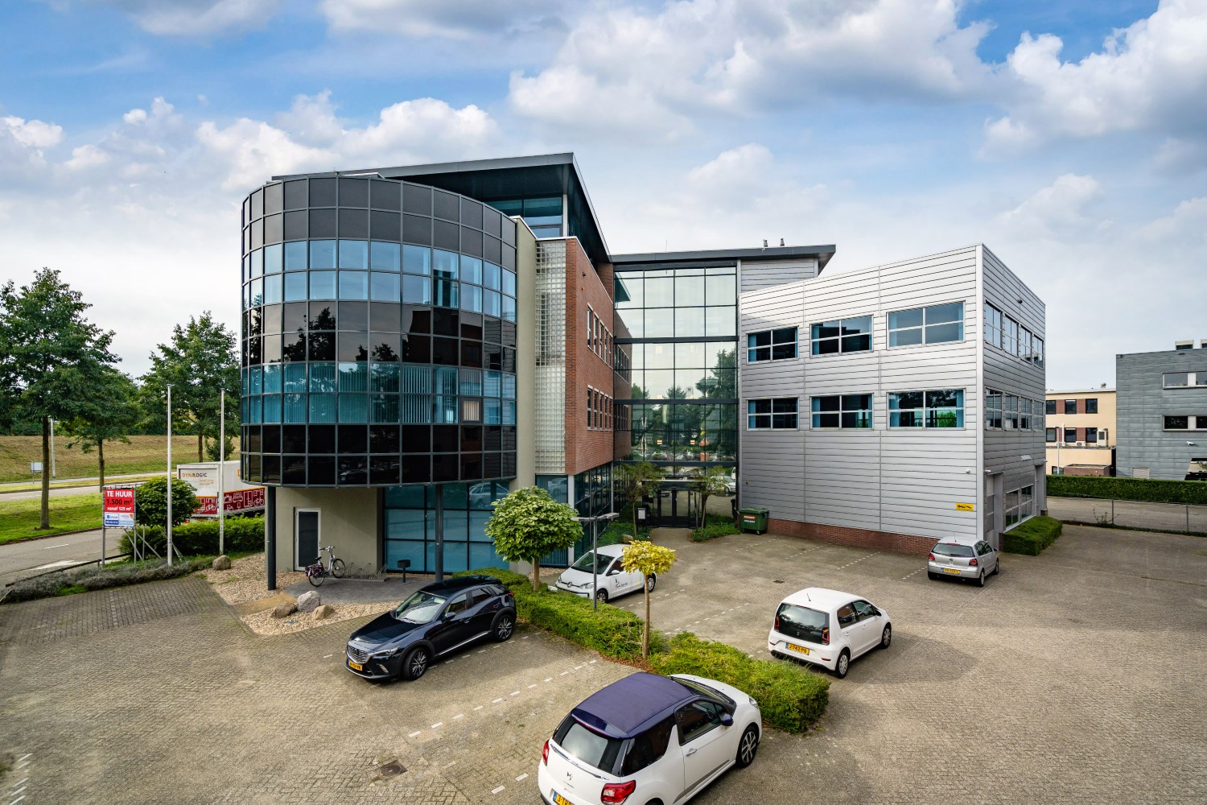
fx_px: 536
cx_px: 604
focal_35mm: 16
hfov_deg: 96.7
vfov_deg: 73.7
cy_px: 402
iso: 200
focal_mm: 16
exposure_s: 1/640
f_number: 8
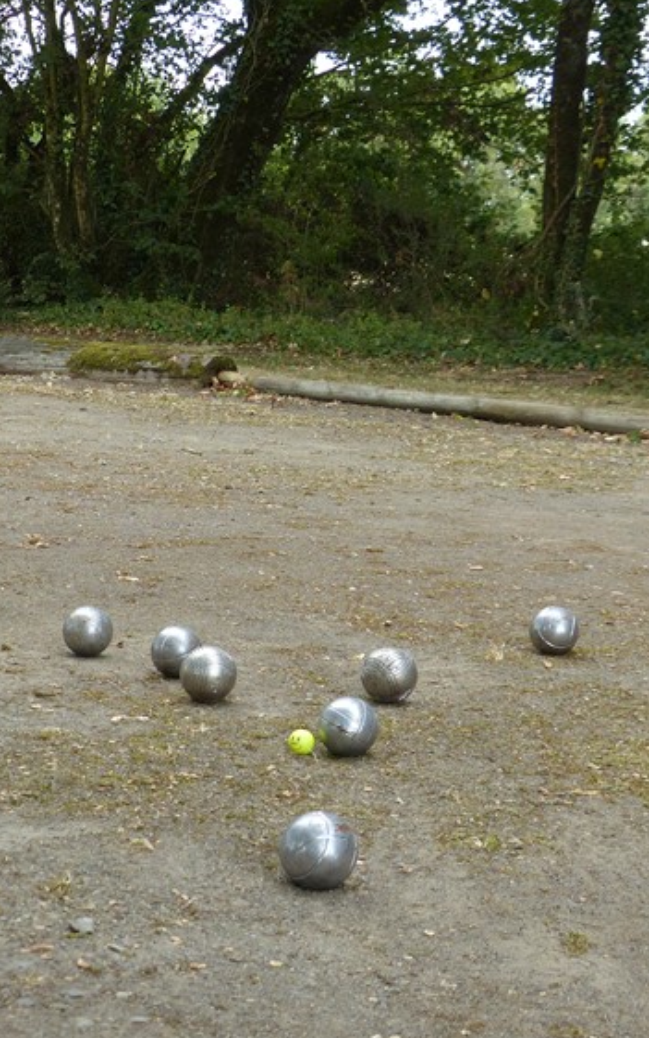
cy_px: 541
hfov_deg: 15.6
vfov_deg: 24.9
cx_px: 129
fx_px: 2350
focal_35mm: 83
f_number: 3.2
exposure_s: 1/125
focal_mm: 9.4
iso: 100
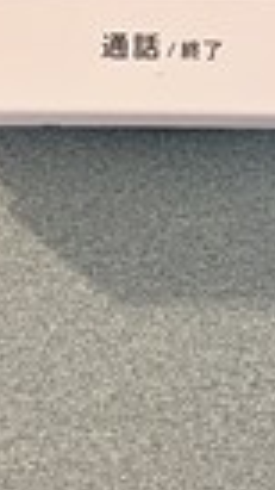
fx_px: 1077
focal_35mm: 83
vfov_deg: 24.0
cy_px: -43
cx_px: 168
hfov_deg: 14.5
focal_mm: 5.7
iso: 400
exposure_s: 1/50
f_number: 1.5
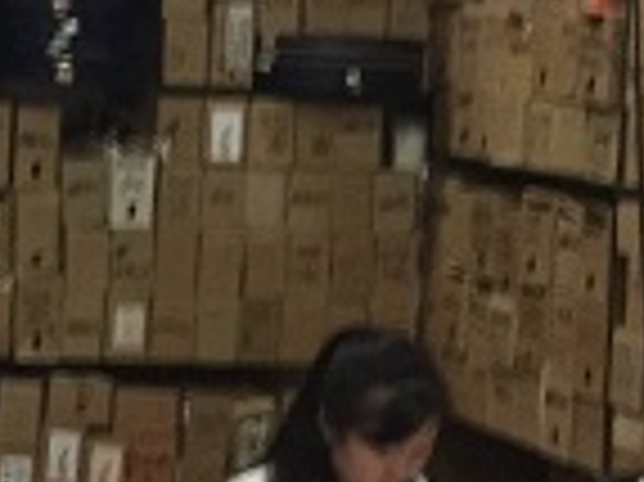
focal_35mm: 122
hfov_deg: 15.1
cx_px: -293
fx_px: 2268
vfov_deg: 12.1
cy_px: 59
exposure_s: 1/17
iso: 250
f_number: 2.2
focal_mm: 4.15
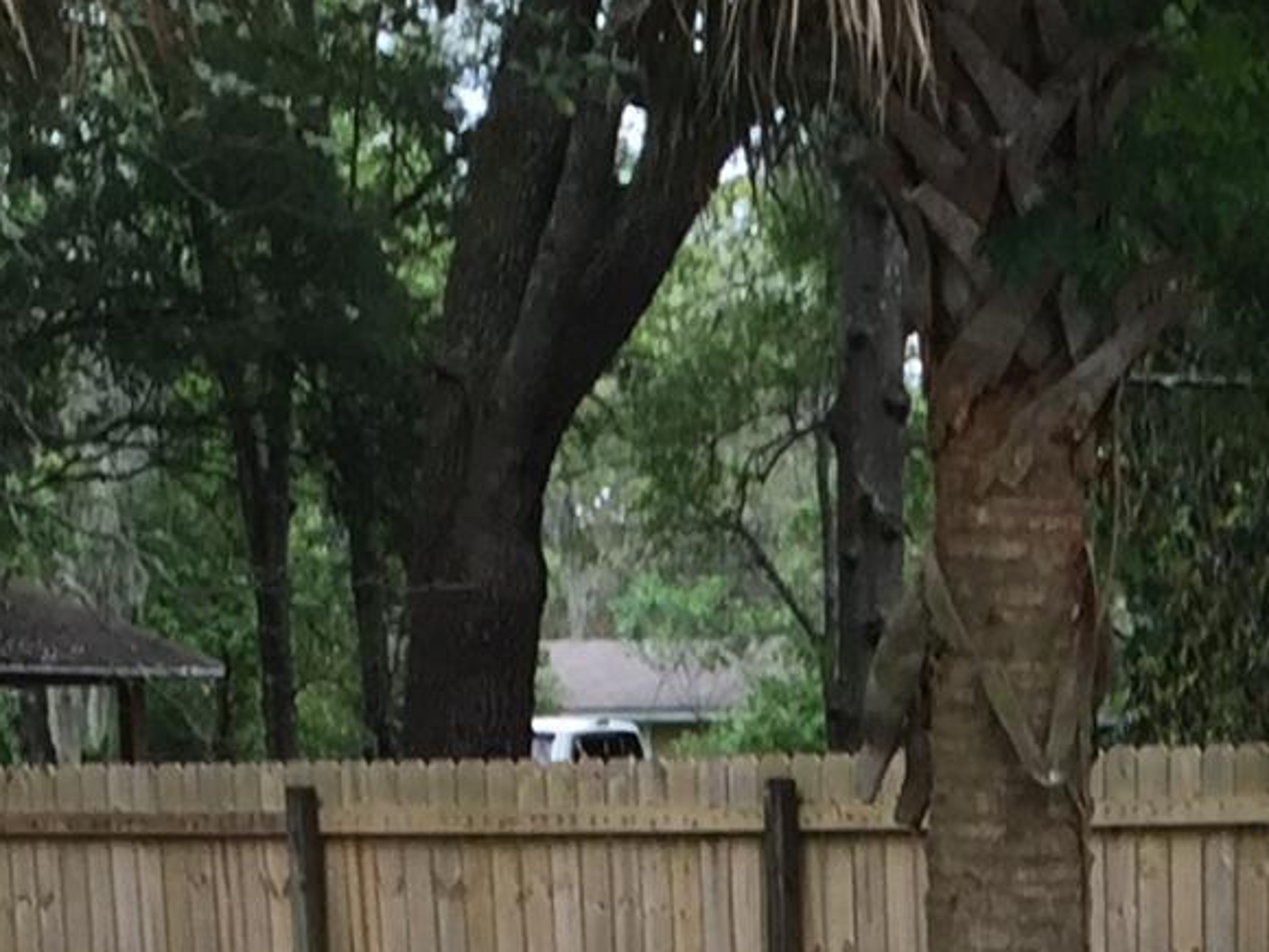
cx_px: 1698
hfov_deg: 12.7
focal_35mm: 150
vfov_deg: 9.0
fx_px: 5499
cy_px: 2173
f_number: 2.2
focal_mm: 4.15
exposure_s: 1/238
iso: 32
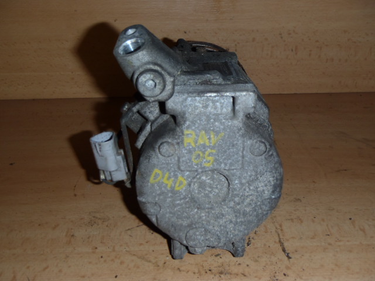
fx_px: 412
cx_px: 188
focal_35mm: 38
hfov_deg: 49.0
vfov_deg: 37.7
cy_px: 140
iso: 100
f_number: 4.6
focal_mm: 6.83
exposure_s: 1/40
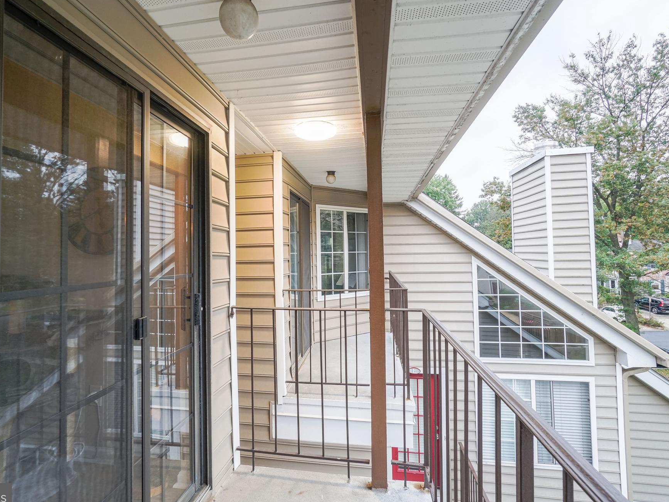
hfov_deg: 91.0
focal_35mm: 17
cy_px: 248
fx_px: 329
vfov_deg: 74.7
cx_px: 321
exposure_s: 1/4
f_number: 6.3
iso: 800
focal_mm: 10
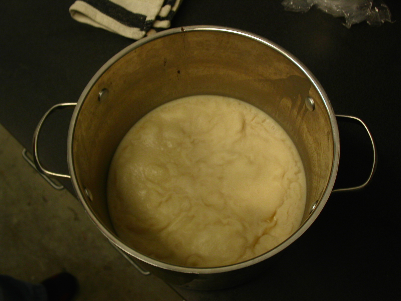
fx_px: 440
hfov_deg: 49.0
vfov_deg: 37.7
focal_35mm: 38
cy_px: 150
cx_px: 200
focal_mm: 7.8
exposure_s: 1/30
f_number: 2.8
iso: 109
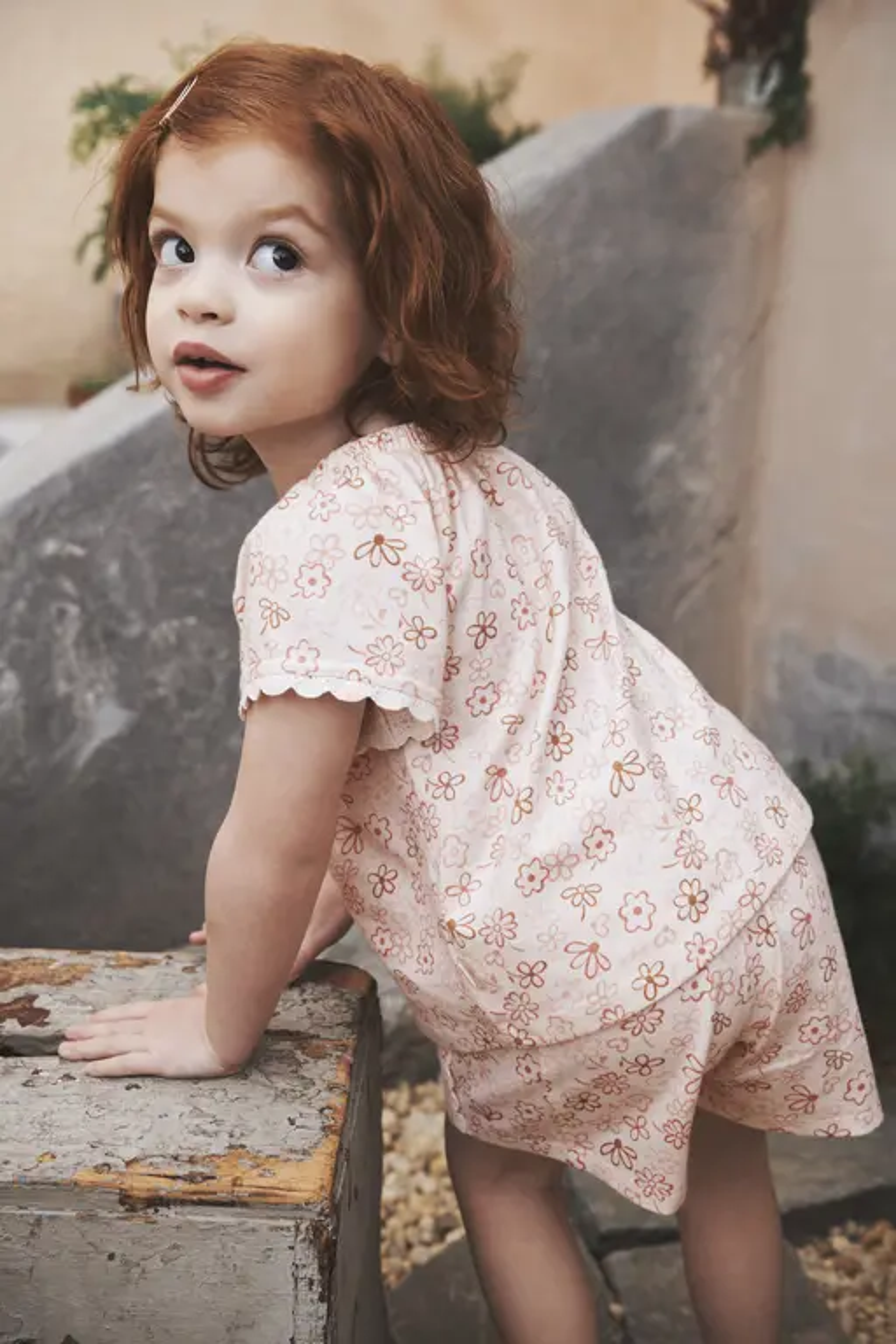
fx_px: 1493
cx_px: 448
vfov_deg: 48.5
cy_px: 672
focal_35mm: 40
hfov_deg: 33.4
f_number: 5
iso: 320
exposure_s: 1/200
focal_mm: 40
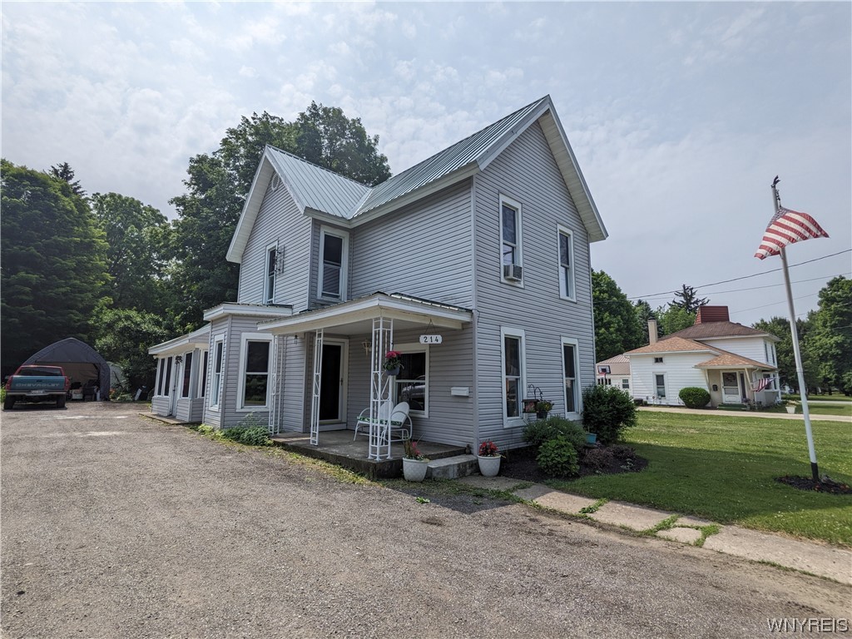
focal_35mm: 16
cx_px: 426
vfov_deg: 78.1
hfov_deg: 94.5
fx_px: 394
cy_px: 320
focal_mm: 2.22
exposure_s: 1/3333
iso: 36
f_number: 2.2
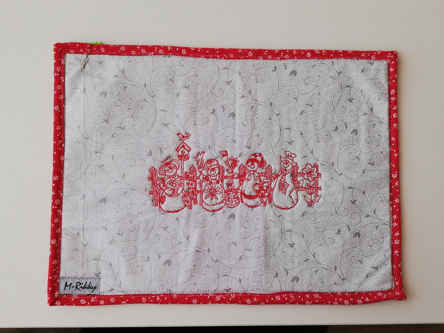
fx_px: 410
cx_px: 222
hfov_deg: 56.8
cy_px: 166
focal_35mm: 32
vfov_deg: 44.2
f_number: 2.2
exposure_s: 1/50
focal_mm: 3.81
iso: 125
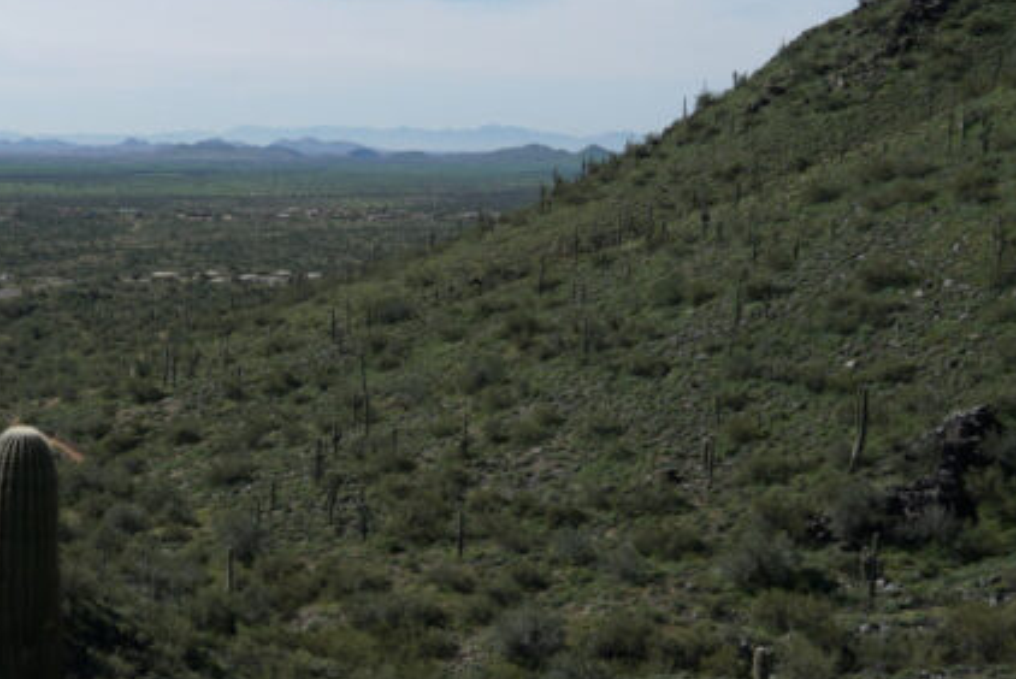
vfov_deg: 22.5
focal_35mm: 60
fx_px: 1694
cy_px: 202
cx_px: 135
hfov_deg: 32.0
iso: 100
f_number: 8
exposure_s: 1/400
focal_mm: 22
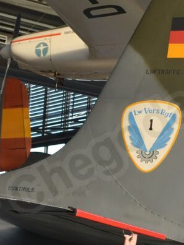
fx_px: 794
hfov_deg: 13.2
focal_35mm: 112
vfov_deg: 17.5
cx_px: 55
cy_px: 178
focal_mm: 24
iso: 400
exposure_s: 1/125
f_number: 5.6
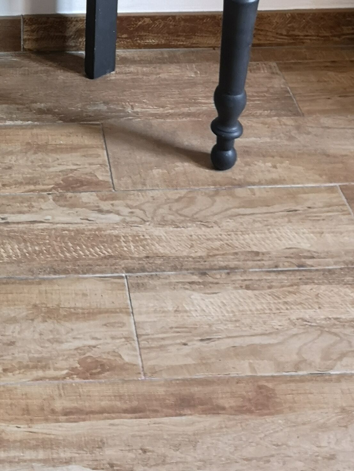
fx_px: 913
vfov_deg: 25.7
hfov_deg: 21.2
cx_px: 2
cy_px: -103
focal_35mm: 67
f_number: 1.8
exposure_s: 1/25
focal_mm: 5.58
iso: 320
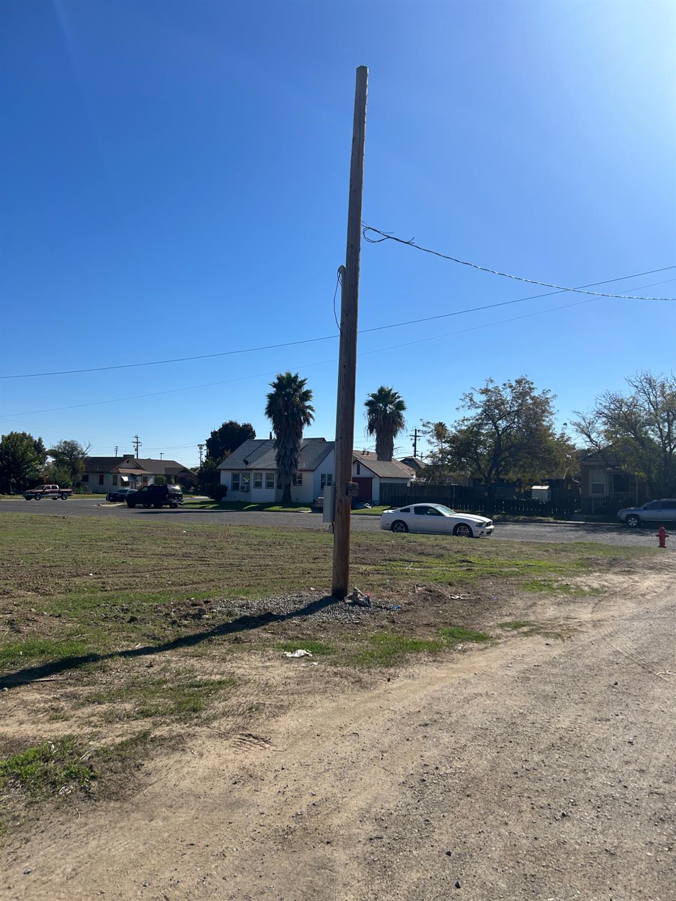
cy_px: 450
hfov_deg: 53.1
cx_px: 338
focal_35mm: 26
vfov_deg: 67.3
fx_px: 677
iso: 50
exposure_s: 1/6993
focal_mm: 5.7
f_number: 1.5
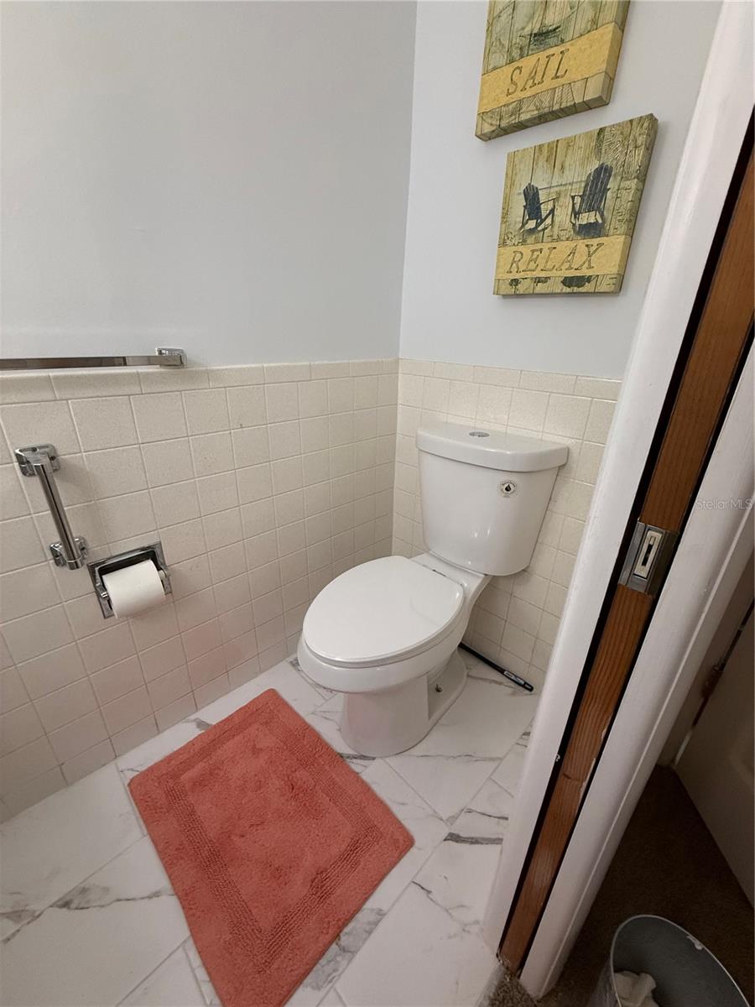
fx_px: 407
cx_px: 378
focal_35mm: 14
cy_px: 504
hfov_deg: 85.7
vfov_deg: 102.1
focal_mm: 2.22
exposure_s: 1/120
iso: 320
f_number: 2.2
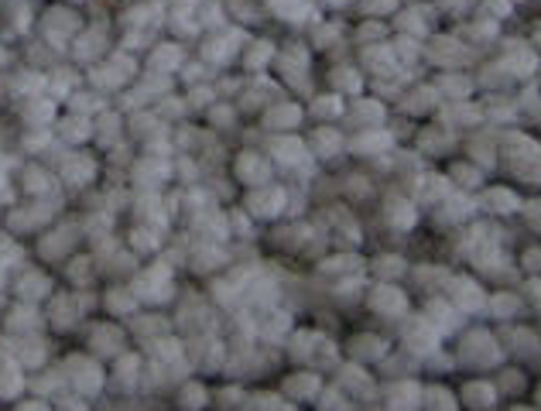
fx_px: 2512
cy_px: -288
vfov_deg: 9.0
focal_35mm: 160
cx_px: -92
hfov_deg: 12.0
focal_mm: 6
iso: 200
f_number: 2.8
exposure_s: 1/27.1
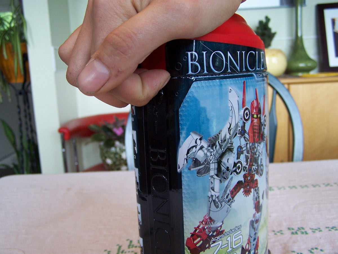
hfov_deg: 49.0
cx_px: 169
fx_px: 371
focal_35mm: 38
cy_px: 127
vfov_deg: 37.7
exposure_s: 1/30
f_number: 2.8
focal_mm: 6.3
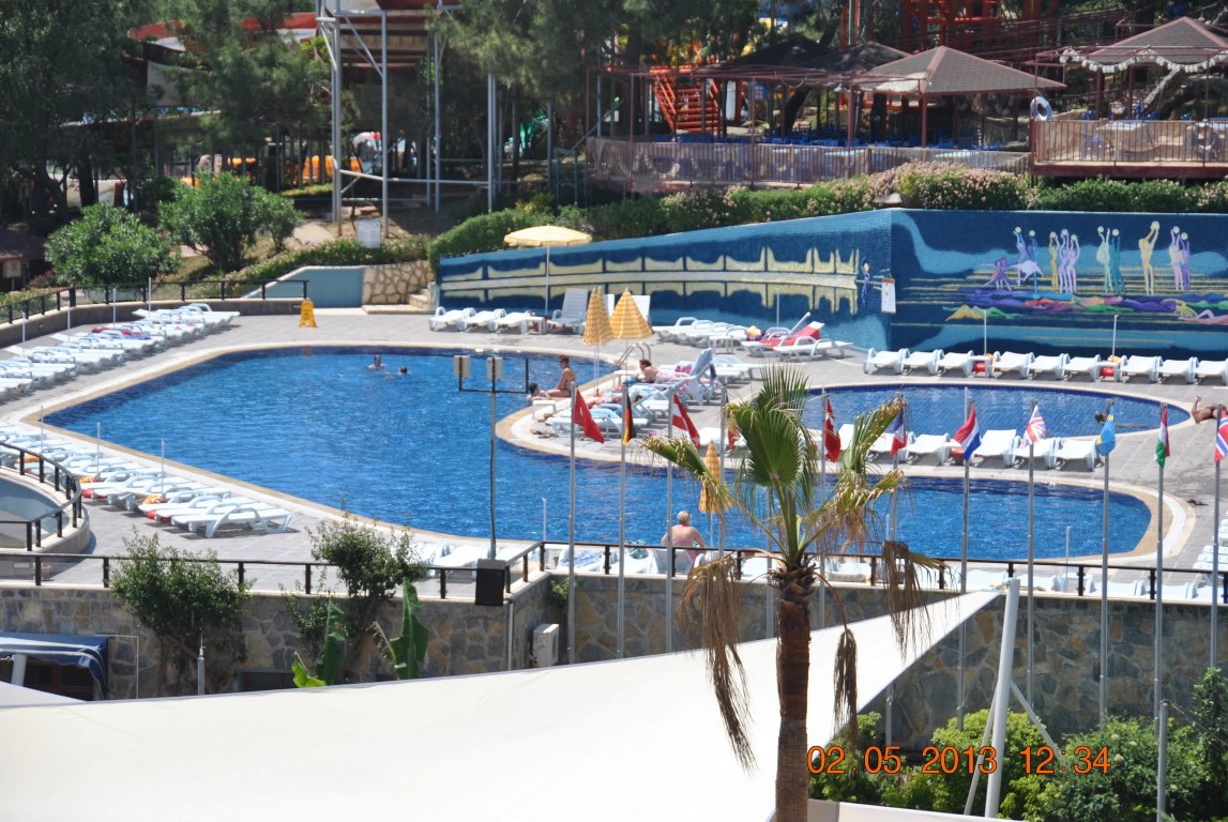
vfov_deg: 11.2
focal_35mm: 123
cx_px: 614
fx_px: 4201
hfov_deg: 16.6
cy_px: 411
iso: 100
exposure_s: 1/500
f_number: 5.6
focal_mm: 82
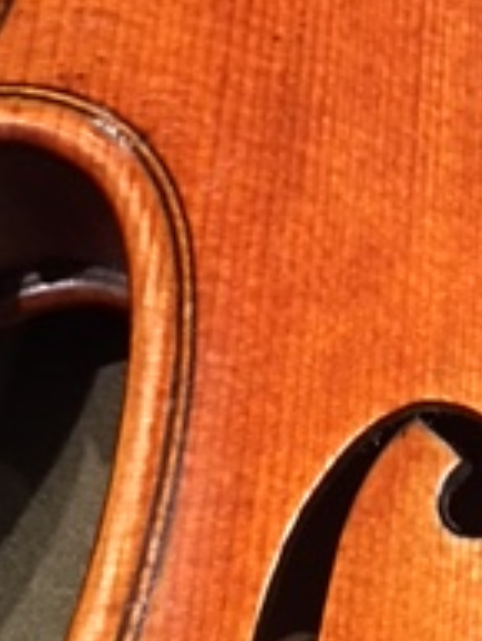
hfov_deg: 14.5
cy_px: 93
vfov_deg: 20.1
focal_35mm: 96
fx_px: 1780
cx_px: 708
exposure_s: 1/10
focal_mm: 4.15
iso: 100
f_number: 2.2
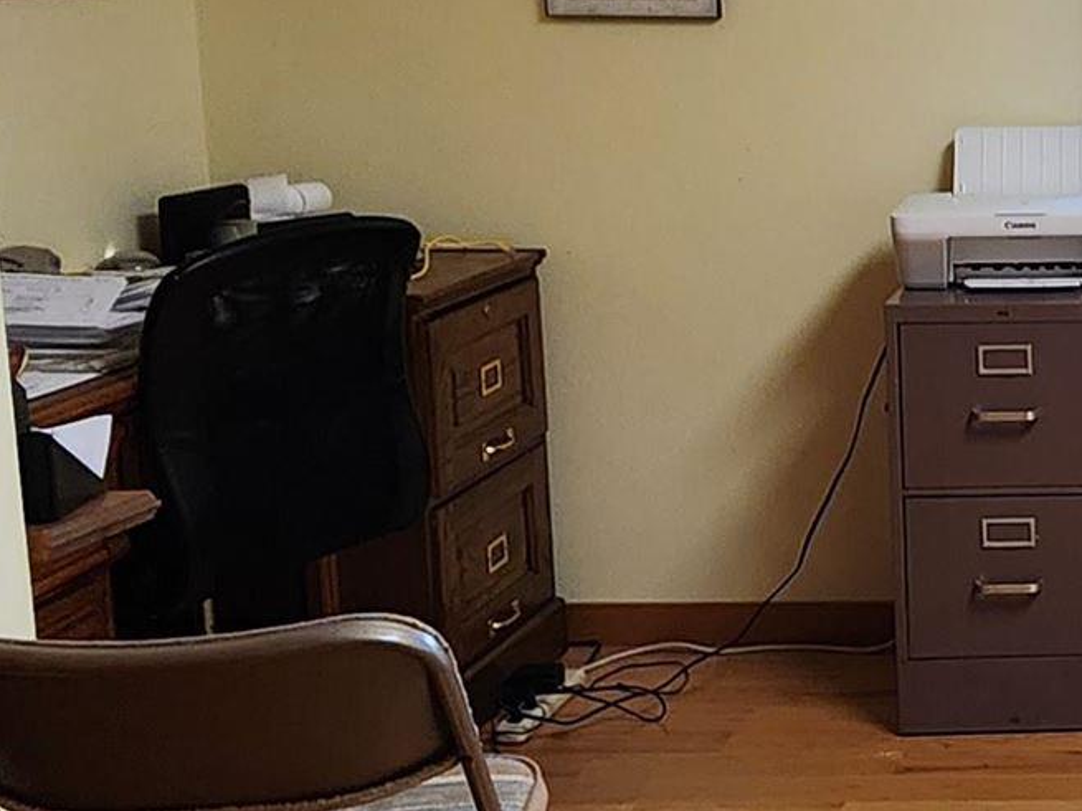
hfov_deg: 26.6
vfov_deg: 23.9
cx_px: 1426
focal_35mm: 61
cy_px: 258
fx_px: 1906
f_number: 2.2
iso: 200
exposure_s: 1/60
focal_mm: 2.2
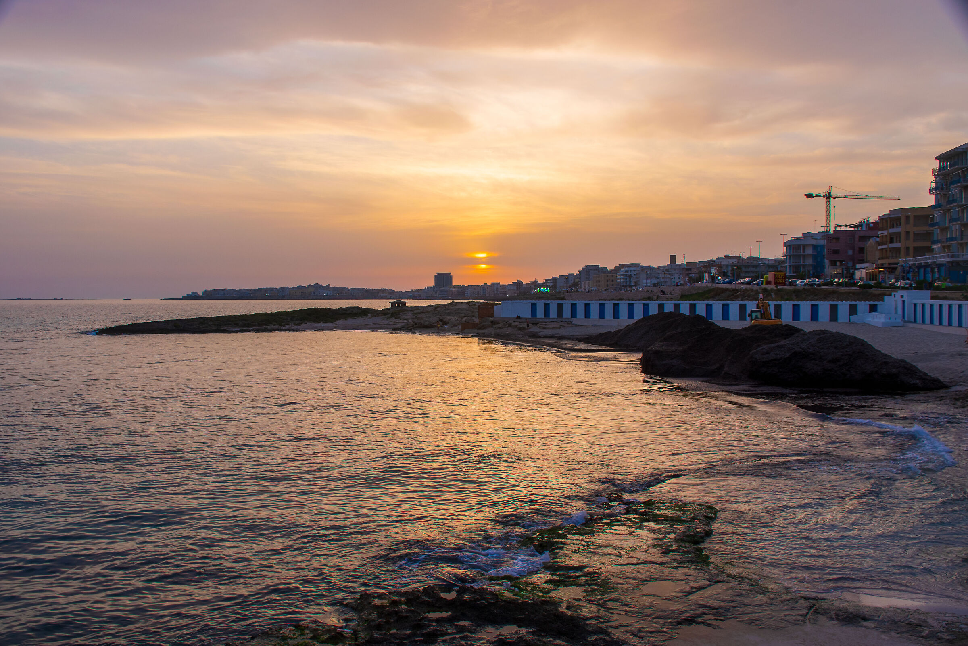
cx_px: 484
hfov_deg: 53.1
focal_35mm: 36
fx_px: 968
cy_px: 323
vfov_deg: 36.9
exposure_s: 1/50
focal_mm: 24
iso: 100
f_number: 9
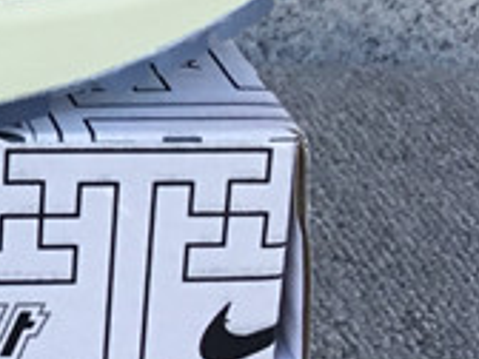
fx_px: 2297
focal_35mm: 166
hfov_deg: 10.9
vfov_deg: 8.9
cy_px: -4
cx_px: -473
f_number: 2.4
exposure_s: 1/151
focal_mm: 3.3
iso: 25
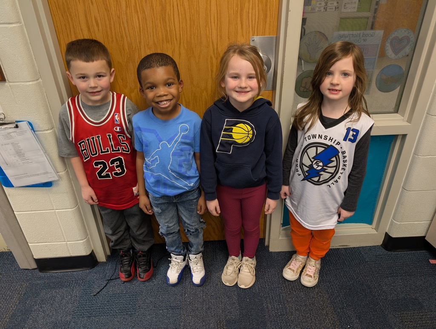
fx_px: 303
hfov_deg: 71.5
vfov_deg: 56.9
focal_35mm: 24
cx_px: 218
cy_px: 164
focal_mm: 6.9
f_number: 1.68
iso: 96
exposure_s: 1/24
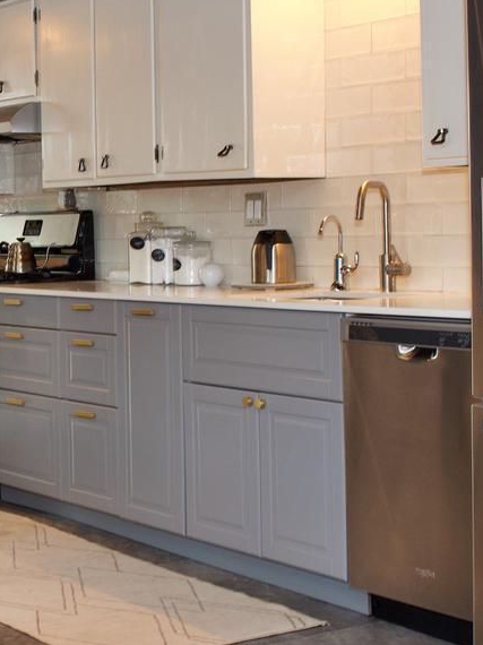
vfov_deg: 23.5
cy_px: 272
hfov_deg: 17.2
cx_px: -48
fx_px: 1545
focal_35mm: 83
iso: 640
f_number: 8
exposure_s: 1/15
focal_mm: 24
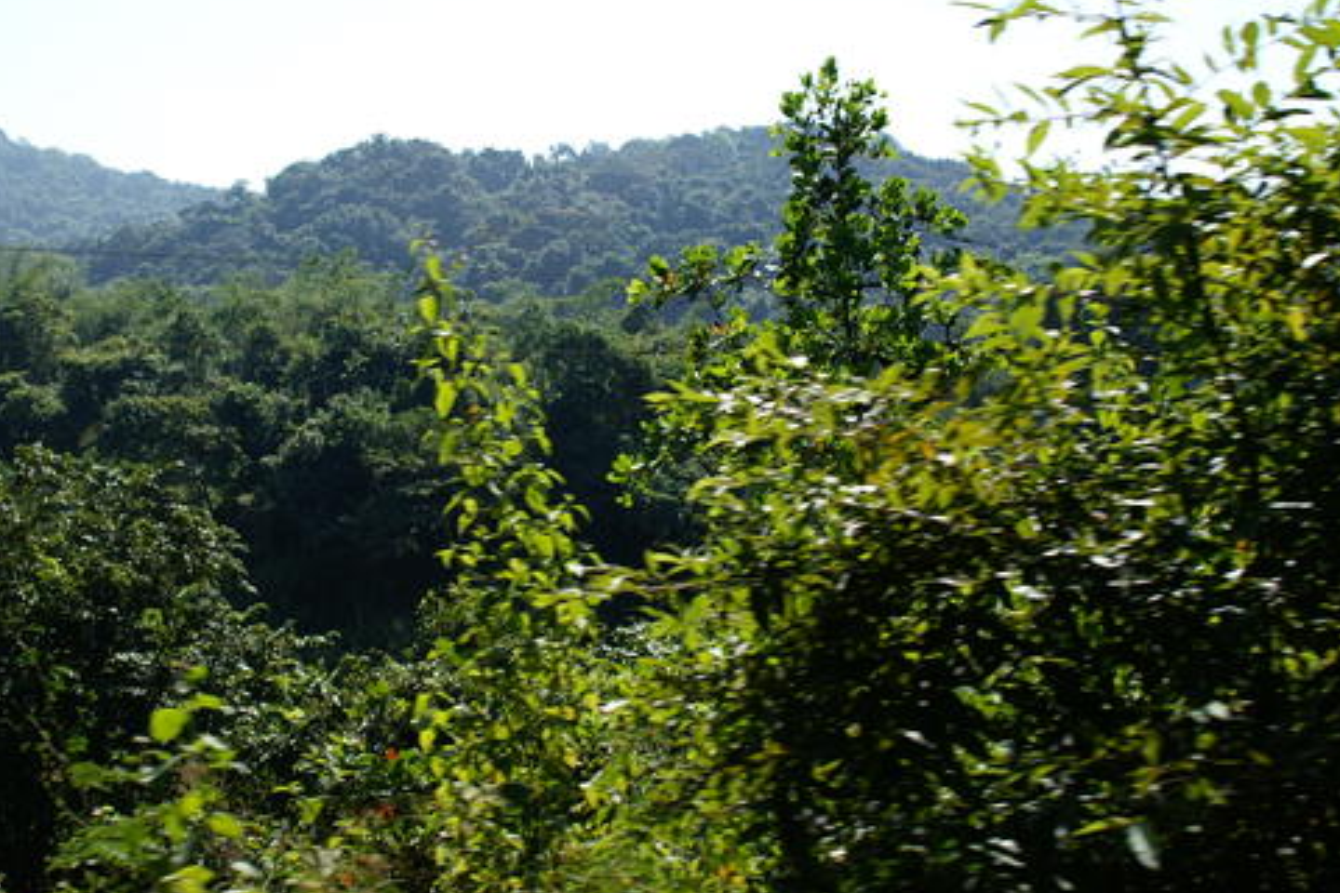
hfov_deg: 40.7
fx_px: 1787
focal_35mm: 48
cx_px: 477
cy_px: 371
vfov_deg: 28.0
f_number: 5
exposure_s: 1/1000
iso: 100
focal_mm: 24
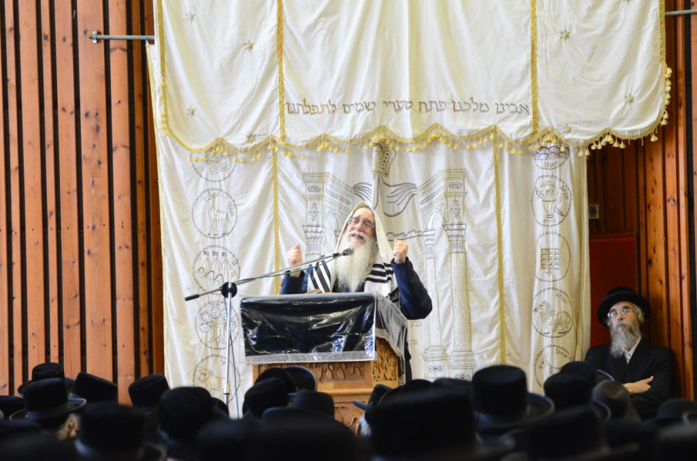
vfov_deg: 6.5
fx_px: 4057
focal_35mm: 210
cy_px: 230
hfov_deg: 9.8
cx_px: 348
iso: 1600
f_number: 5.6
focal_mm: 140
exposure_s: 1/40
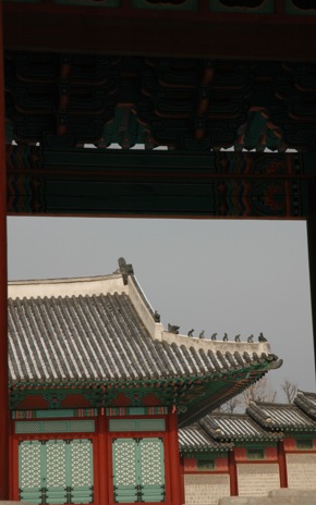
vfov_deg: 20.4
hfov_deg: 12.8
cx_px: 179
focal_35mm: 102
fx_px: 1405
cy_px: 269
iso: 200
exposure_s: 1/640
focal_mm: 62
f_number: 9
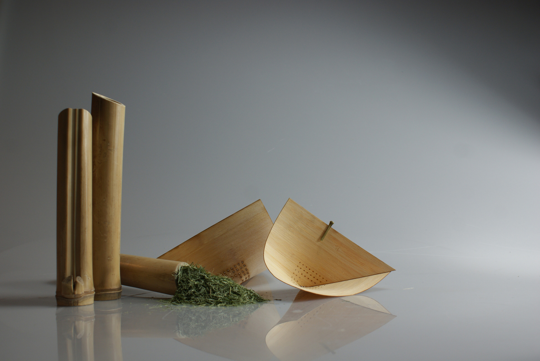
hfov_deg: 46.4
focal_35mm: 42
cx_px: 270
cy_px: 180
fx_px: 631
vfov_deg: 32.0
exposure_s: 1/60
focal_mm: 28
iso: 100
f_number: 5.6
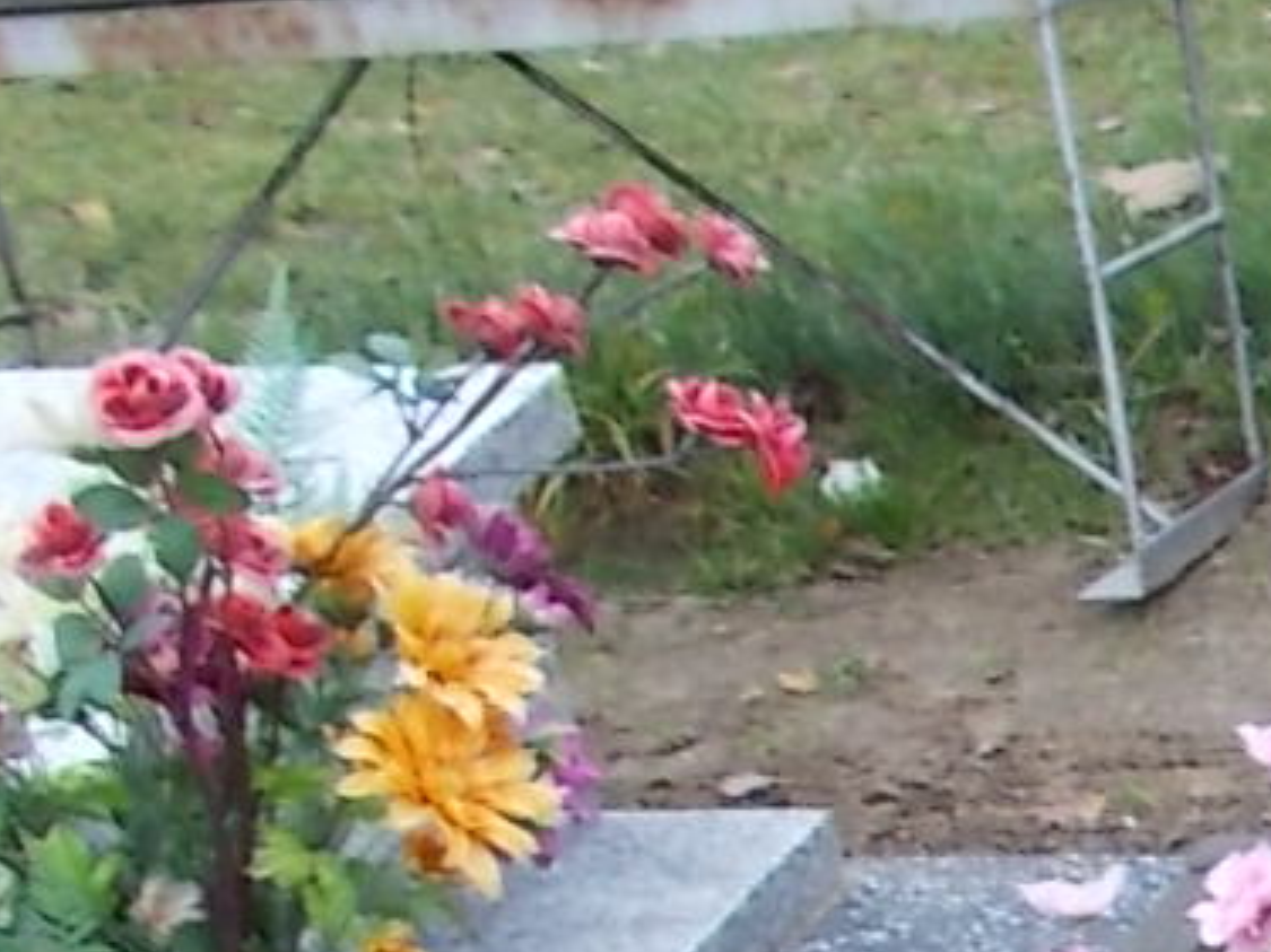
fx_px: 4074
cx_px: 2569
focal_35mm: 111
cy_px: 1508
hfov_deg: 14.6
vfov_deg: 12.5
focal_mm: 4.6
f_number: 3.2
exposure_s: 1/25
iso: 125
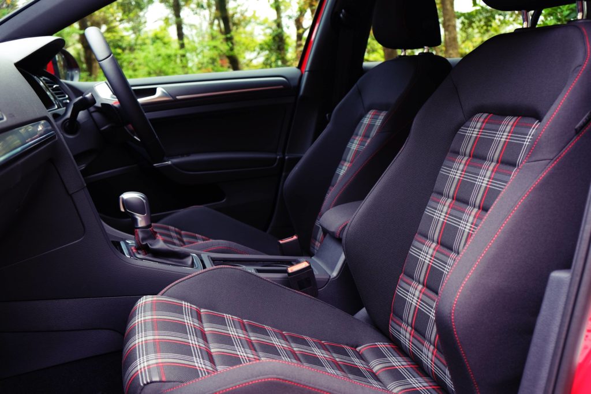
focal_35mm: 38
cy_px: 197
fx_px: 624
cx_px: 296
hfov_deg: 50.7
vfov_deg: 35.1
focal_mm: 25.4
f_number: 4
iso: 80
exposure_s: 1/30
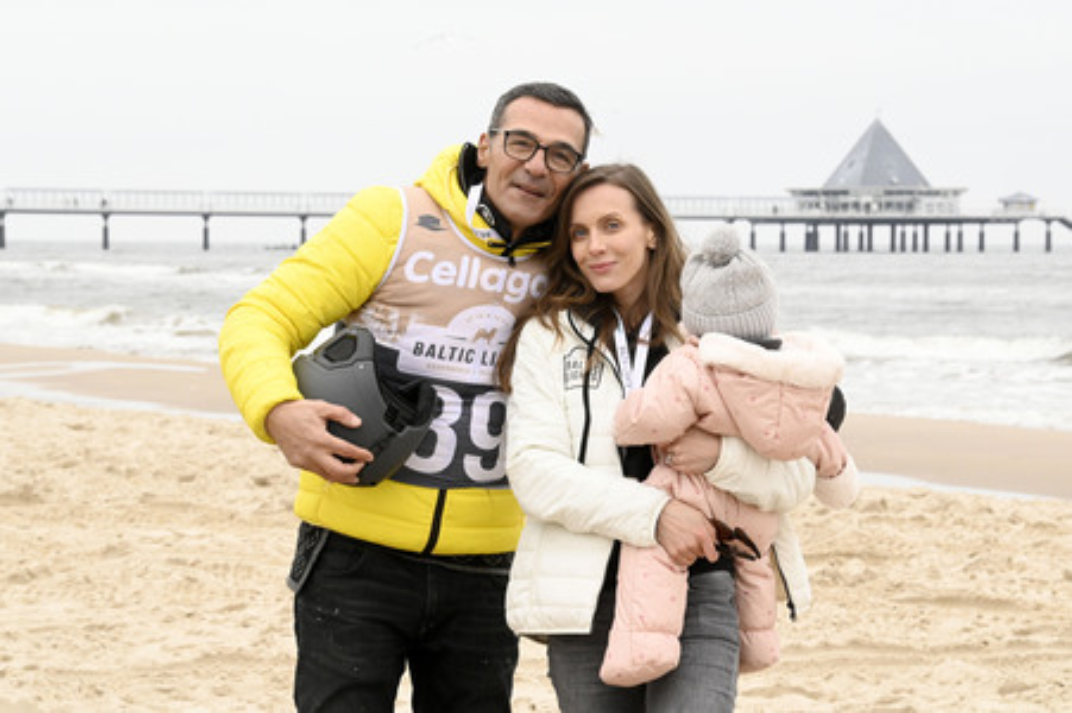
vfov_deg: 10.5
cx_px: 536
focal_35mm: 130
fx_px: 3868
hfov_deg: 15.8
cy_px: 356
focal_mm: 130
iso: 4000
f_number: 16
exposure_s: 1/500
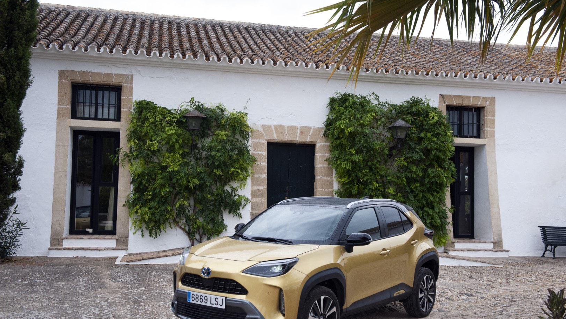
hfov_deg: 50.5
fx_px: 600
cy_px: 181
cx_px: 284
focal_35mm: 40
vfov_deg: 29.7
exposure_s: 1/1250
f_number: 7.1
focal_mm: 38
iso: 1600
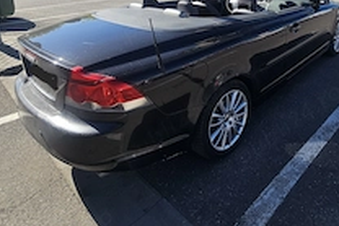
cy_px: 28
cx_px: 231
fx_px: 245
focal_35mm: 26
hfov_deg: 67.1
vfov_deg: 45.5
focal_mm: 2.2
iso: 50
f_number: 2.2
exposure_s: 1/1667
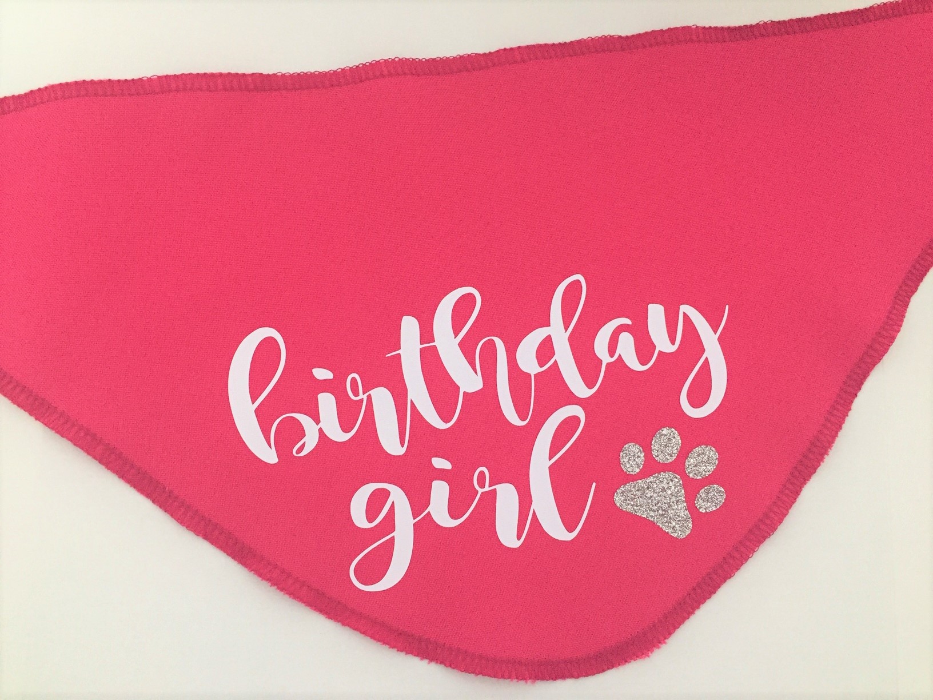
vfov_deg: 48.2
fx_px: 782
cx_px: 466
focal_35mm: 29
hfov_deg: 61.7
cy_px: 350
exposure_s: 1/24
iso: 250
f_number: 2.2
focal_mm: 4.15
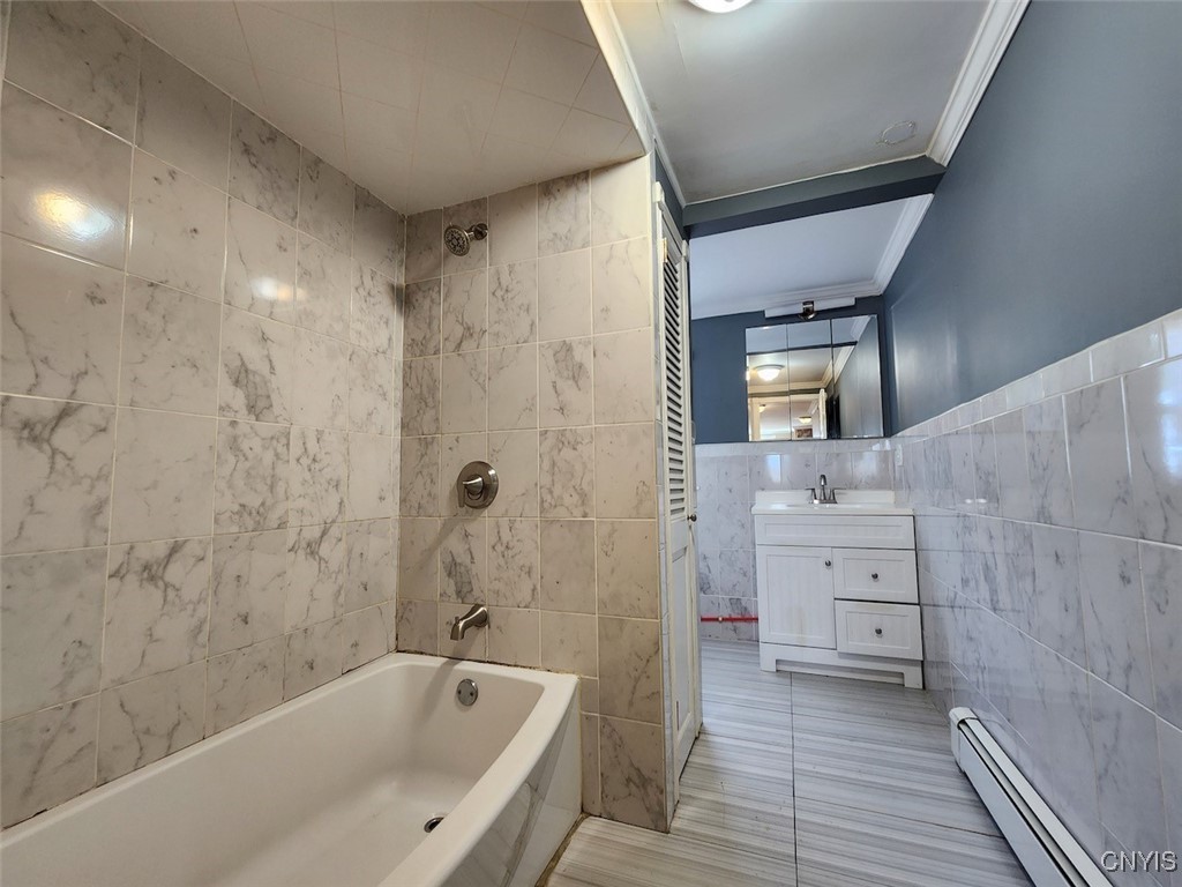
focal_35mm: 13
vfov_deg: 89.9
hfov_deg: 106.2
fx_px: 444
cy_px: 444
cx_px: 591
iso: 320
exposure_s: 1/60
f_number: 2.2
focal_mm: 2.2
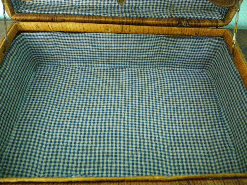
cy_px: 92
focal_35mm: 28
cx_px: 124
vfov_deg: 49.7
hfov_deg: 63.4
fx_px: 200
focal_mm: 4.9
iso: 800
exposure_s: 1/10
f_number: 2.6
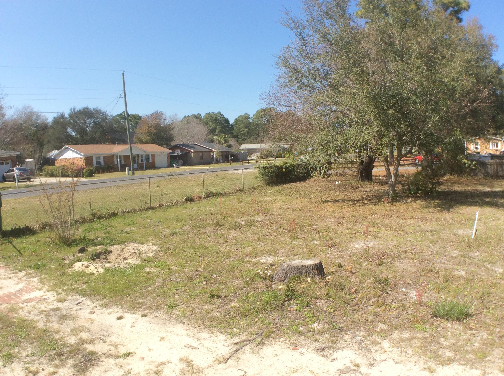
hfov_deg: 56.9
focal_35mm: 32
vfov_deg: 44.1
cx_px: 252
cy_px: 188
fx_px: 465
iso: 32
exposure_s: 1/1167
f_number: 2.4
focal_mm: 3.3
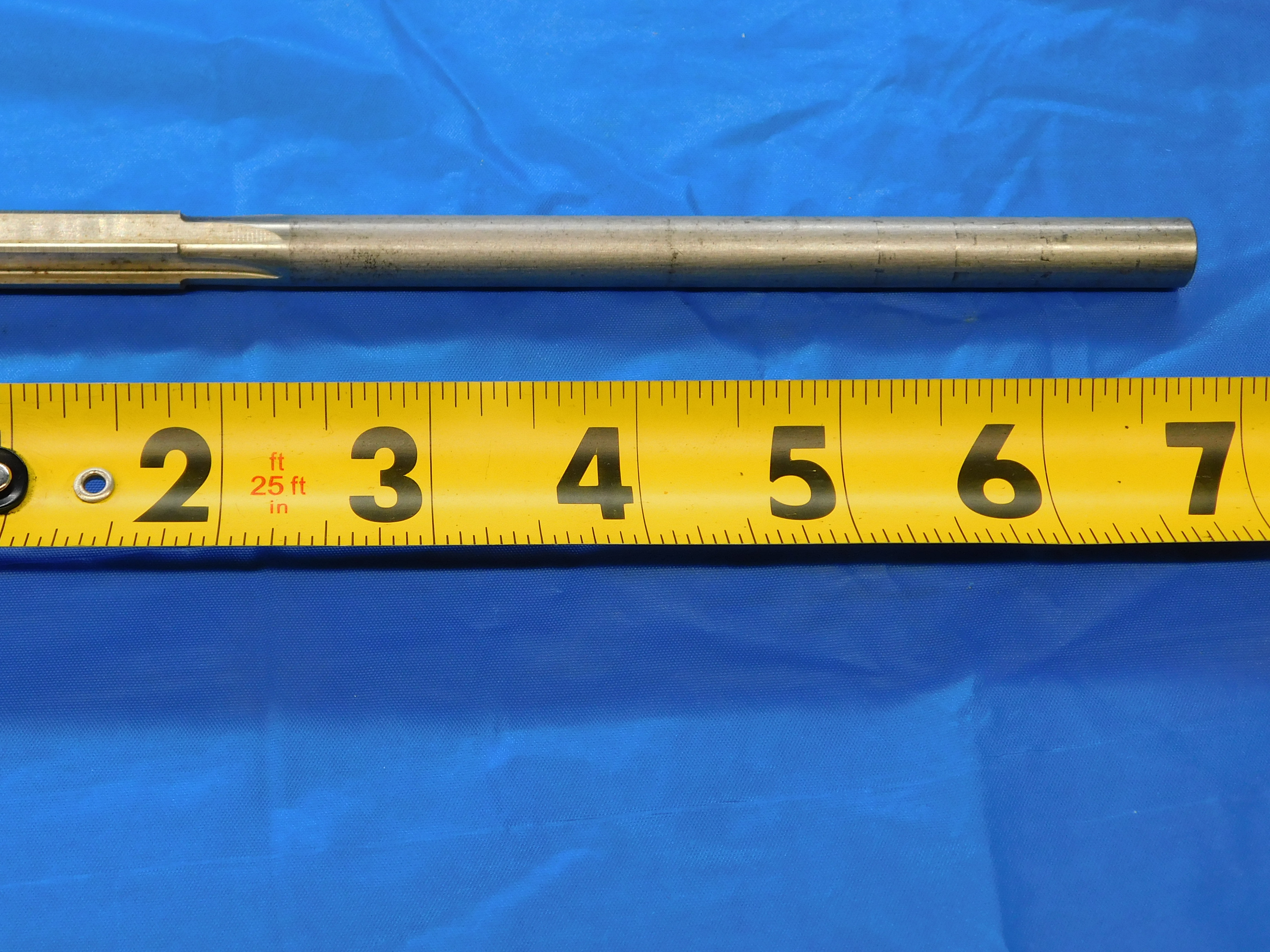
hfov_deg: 34.3
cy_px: 452
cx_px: 516
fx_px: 2054
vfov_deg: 26.1
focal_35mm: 56
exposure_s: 1/125
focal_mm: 8
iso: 125
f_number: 3.7
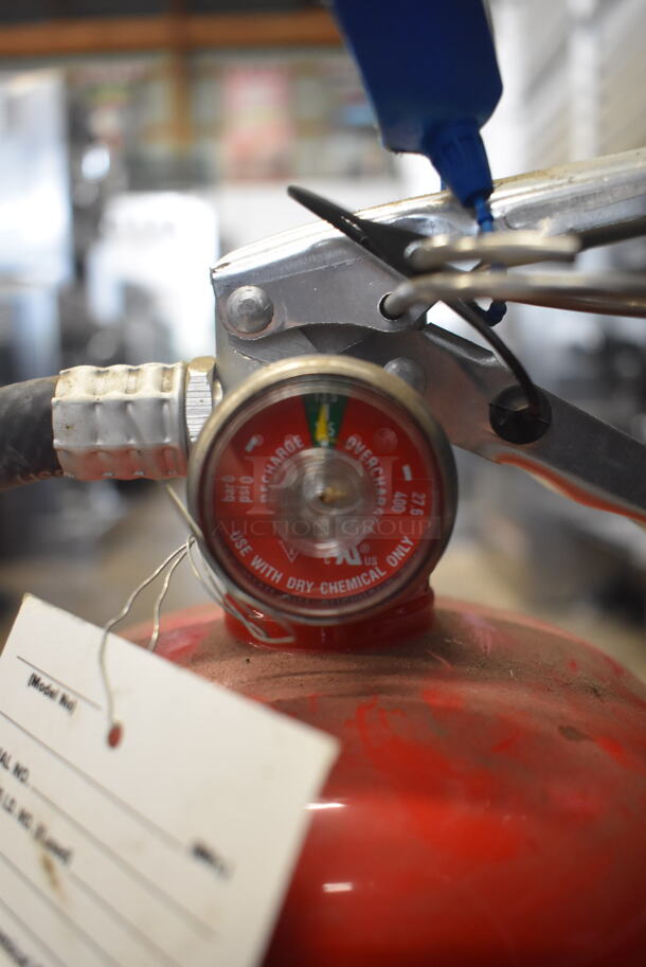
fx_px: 806
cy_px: 484
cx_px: 323
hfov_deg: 43.7
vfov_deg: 61.9
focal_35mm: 30
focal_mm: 20
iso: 1800
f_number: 4
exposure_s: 1/60
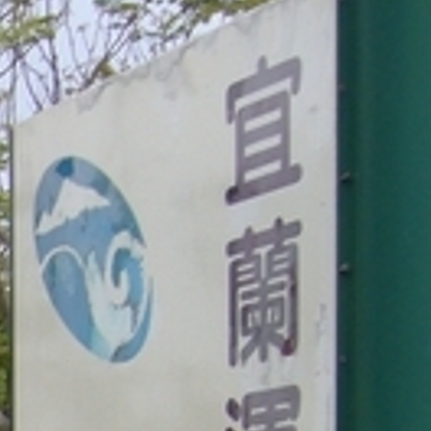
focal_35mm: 164
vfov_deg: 10.2
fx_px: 2310
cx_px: -627
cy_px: 723
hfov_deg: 9.4
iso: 80
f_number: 2.8
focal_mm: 5.8
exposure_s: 1/250
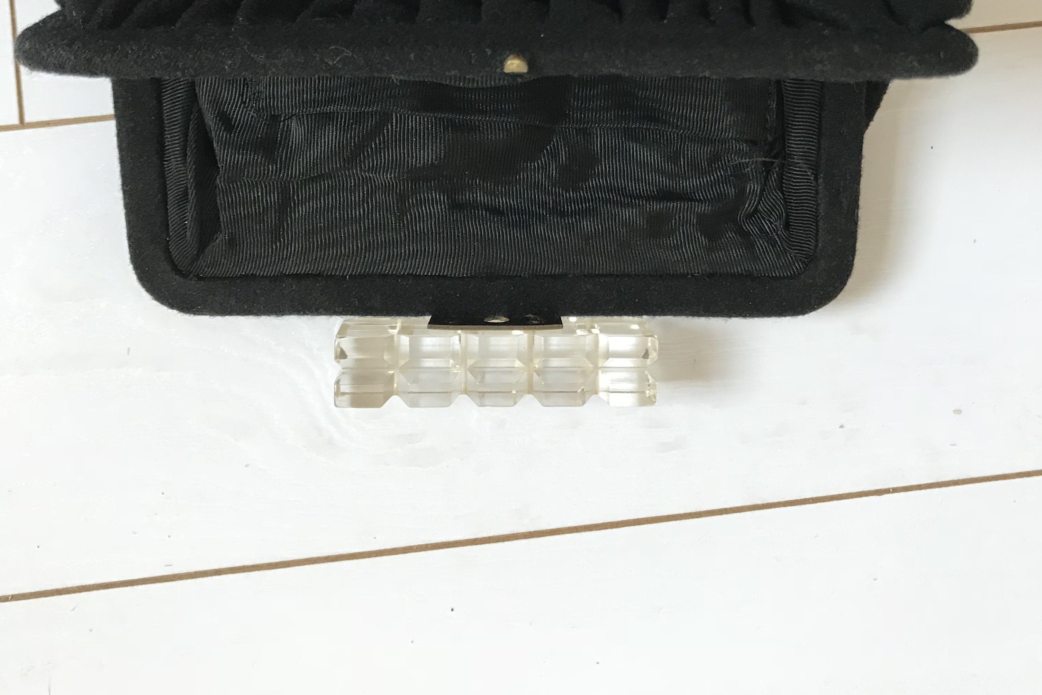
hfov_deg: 49.6
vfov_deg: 33.1
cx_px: 520
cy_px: 125
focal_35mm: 39
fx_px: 1129
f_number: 1.8
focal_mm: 3.99
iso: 50
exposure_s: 1/17
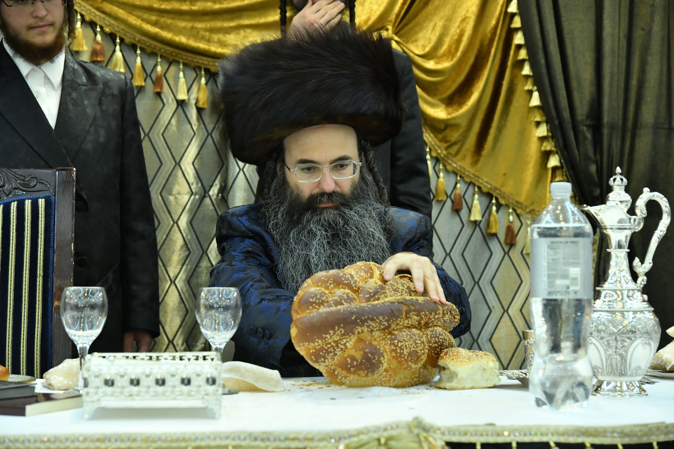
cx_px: 337
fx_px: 1460
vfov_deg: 17.5
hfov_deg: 26.0
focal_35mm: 78
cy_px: 224
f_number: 5.6
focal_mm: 78
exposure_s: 1/250
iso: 5000
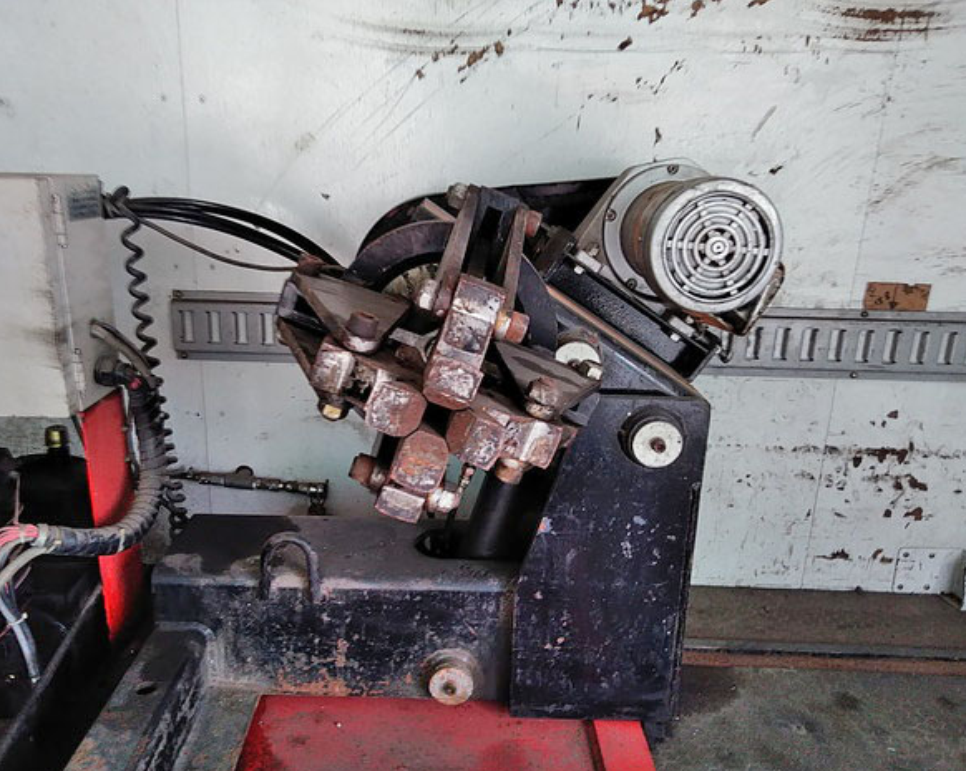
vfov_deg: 49.9
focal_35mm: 29
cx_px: 443
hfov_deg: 60.4
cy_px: 383
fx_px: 829
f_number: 2.2
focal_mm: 3.46
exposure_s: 1/30
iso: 140
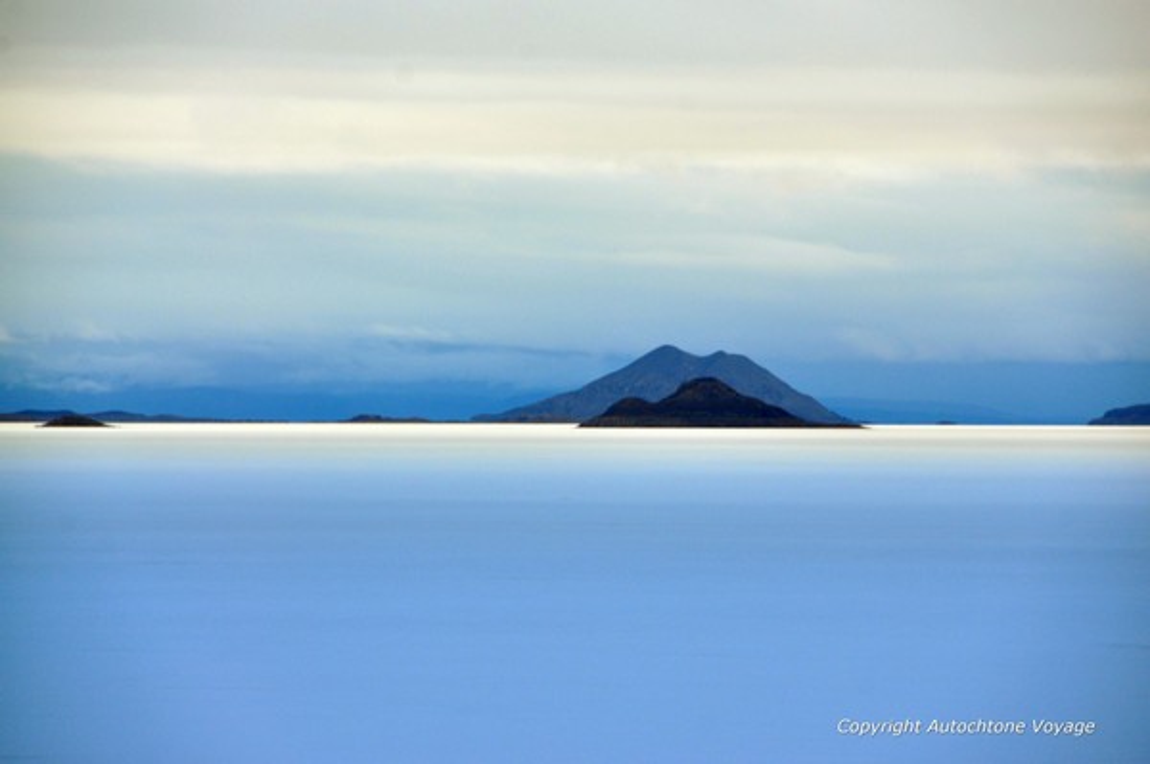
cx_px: 575
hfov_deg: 6.9
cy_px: 382
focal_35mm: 300
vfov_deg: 4.6
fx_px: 9575
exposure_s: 1/100
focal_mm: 200
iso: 200
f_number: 9
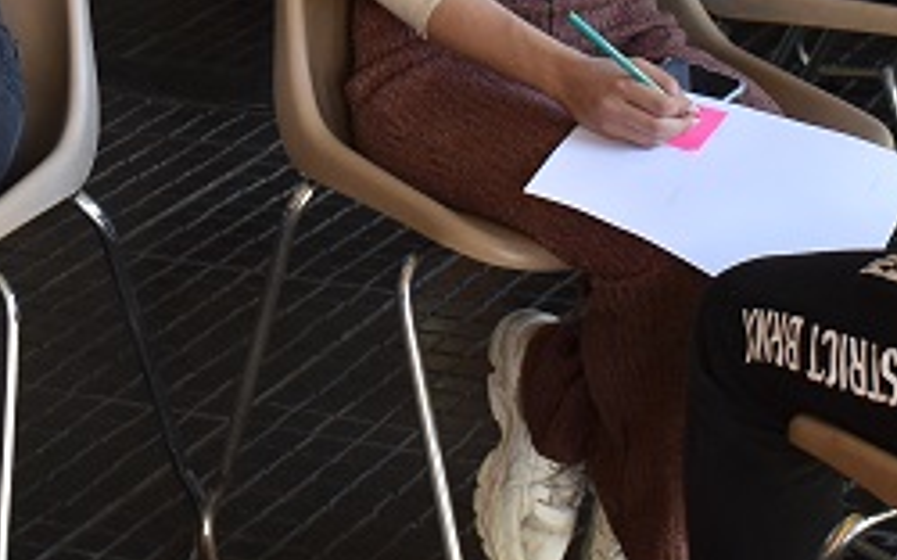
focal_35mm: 147
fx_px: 3592
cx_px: 129
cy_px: -330
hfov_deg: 14.1
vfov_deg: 8.7
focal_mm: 24
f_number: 4.5
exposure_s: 1/125
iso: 500
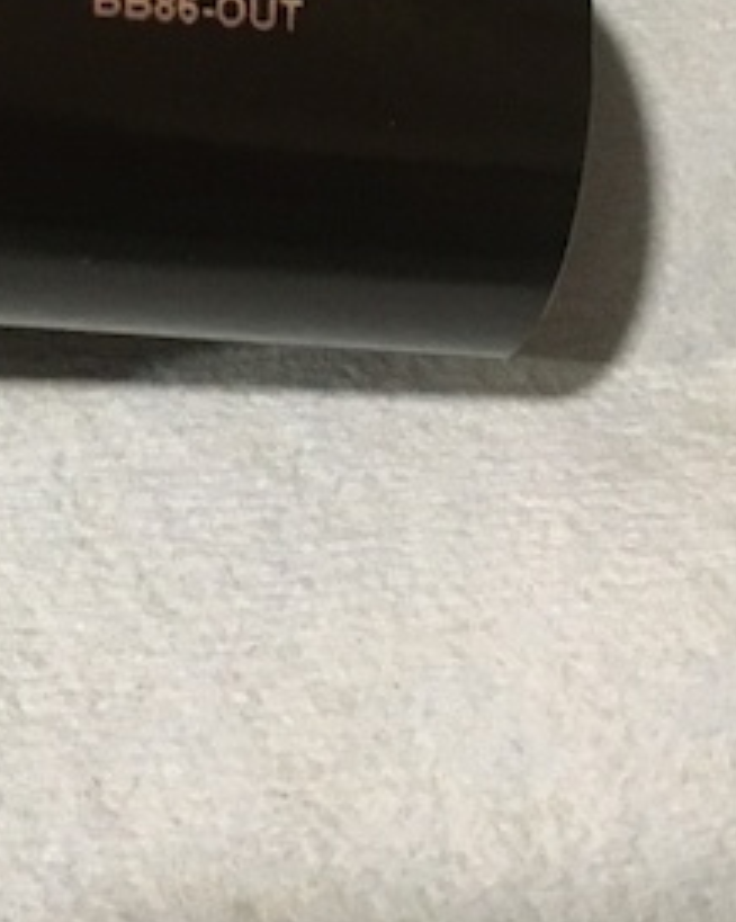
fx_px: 2262
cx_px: 155
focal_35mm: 83
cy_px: 17
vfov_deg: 22.2
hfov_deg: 18.3
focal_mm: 4.15
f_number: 2.2
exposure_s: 1/20
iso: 200
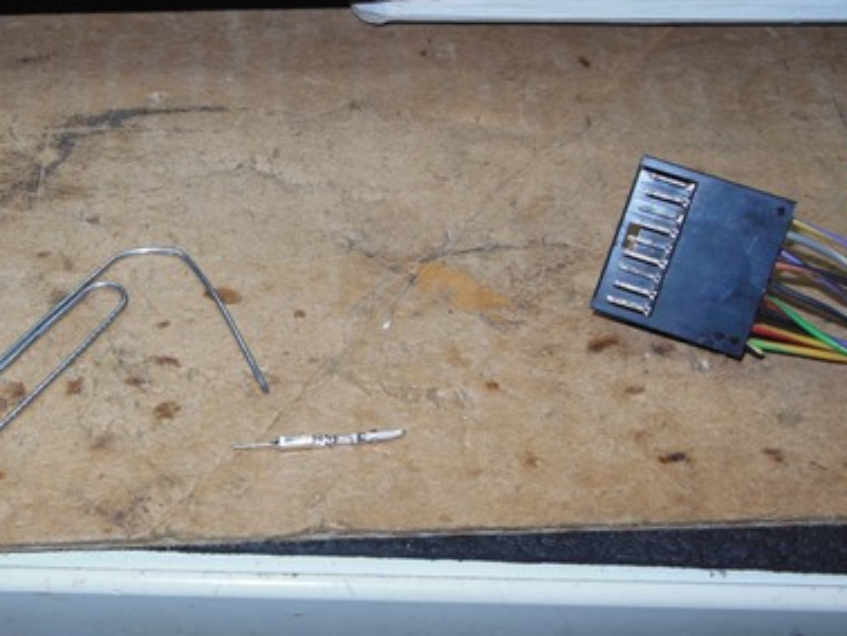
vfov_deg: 32.2
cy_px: 345
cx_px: 410
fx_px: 1102
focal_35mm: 45
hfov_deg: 42.0
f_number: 7.2
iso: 125
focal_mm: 6.8
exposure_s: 1/60
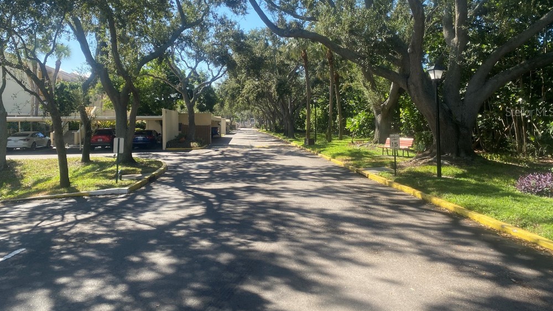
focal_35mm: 29
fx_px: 425
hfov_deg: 66.1
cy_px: 112
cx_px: 274
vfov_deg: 39.9
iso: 32
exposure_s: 1/799
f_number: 1.8
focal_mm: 4.25
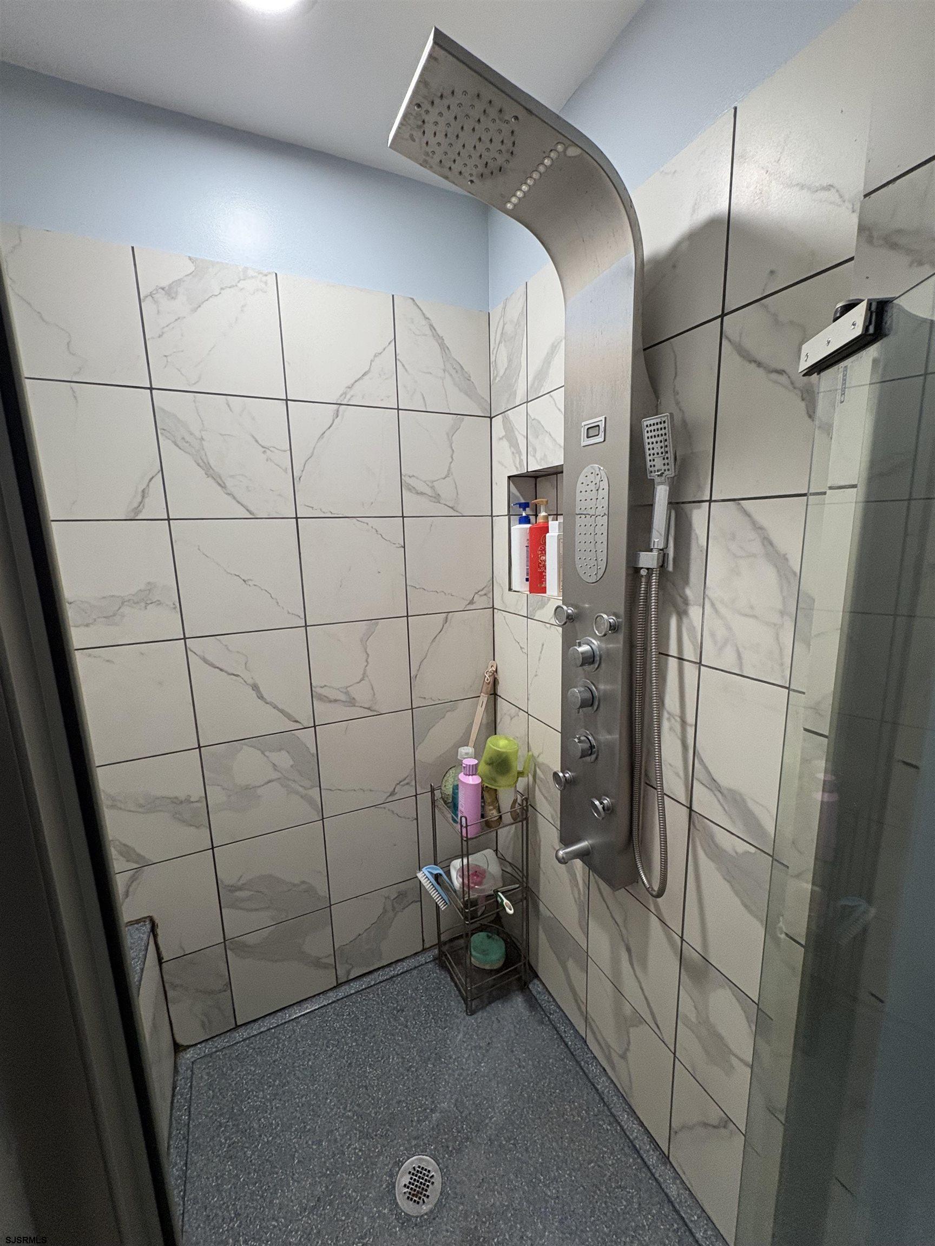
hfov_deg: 85.7
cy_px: 623
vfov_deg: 102.1
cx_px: 468
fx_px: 504
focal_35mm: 14
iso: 250
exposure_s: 1/60
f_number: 2.2
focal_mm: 2.22
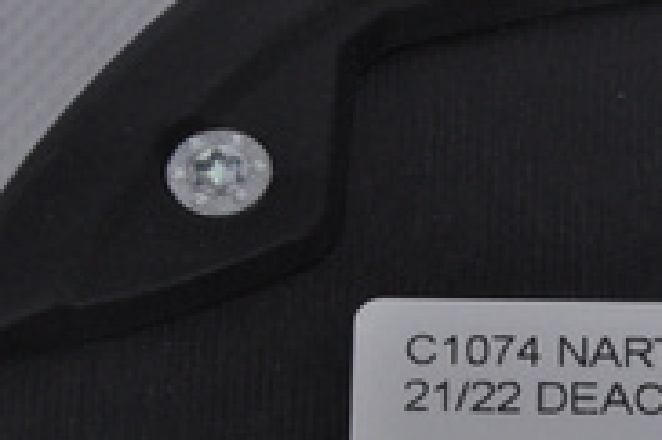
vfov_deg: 3.5
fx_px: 7151
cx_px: 786
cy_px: 496
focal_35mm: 389
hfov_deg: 5.3
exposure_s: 1/125
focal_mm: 105
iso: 3200
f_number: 9.5
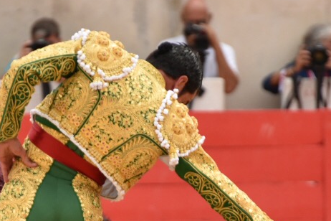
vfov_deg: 1.7
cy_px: 273
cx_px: 112
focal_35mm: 807
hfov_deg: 2.6
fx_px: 7419
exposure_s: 1/640
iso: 1100
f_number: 5.6
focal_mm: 230
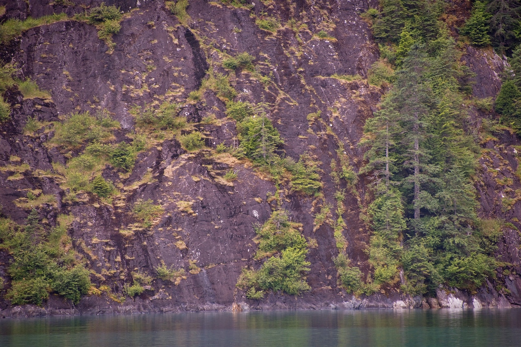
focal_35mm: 300
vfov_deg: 4.6
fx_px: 4342
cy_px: 174
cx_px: 260
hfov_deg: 6.9
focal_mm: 300
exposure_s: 1/640
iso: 1250
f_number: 5.6
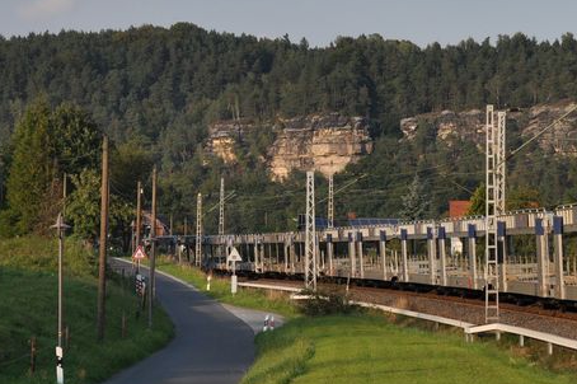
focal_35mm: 152
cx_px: 641
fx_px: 2436
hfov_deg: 13.2
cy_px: 220
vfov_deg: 9.0
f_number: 8
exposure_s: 1/640
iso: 250
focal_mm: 45
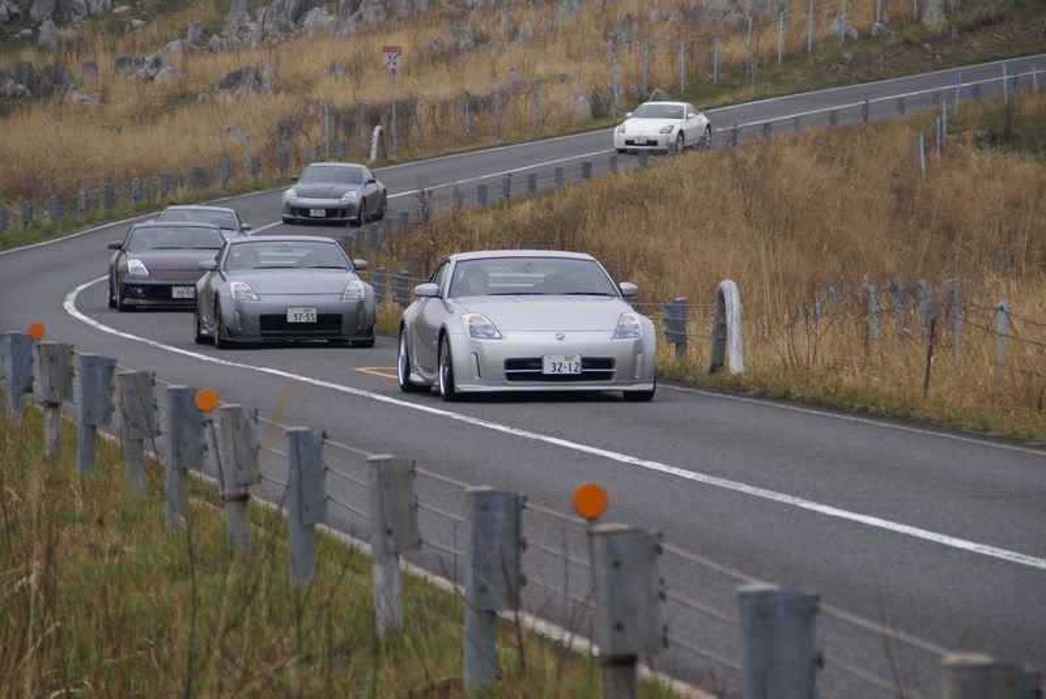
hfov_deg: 9.1
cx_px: 523
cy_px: 350
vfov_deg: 6.1
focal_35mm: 225
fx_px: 6543
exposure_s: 1/500
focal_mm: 150
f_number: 6.3
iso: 125
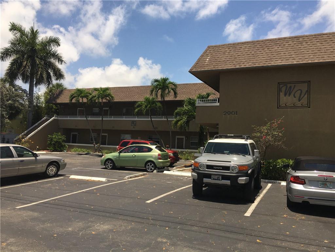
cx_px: 168
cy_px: 126
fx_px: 281
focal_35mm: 29
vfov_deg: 48.2
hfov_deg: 61.7
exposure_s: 1/2137
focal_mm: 4.15
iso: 32
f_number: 2.2
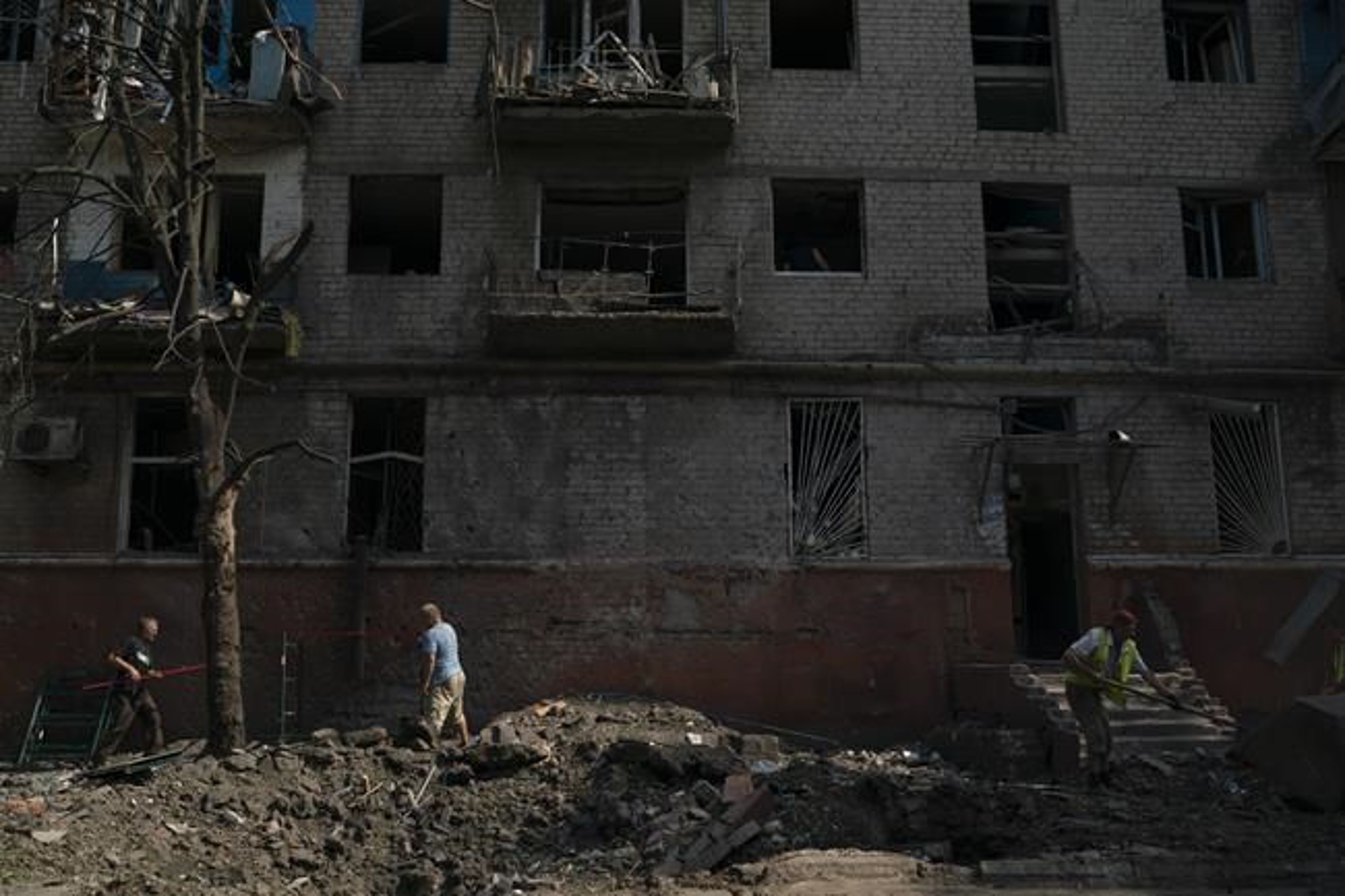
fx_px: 1307
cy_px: 448
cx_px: 672
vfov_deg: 37.8
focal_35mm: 35
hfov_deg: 54.4
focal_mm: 35
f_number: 4
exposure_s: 1/2000
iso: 200
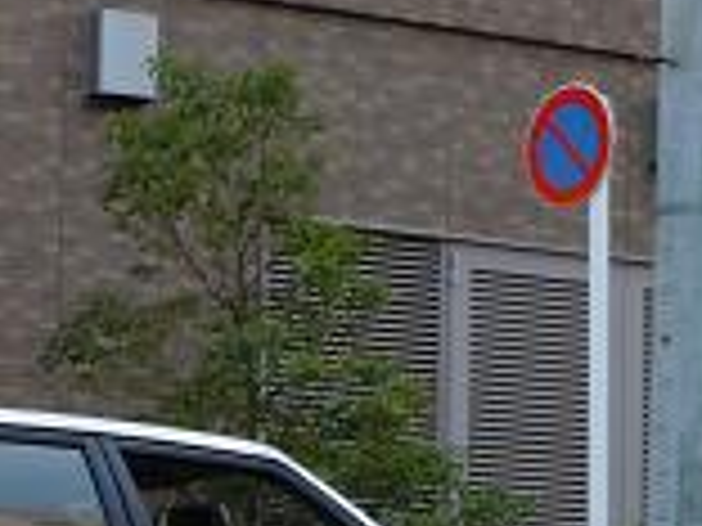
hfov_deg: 8.9
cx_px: 2
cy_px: 571
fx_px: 4482
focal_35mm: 221
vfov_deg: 6.7
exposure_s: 1/100
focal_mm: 13.2
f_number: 5.2
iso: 100
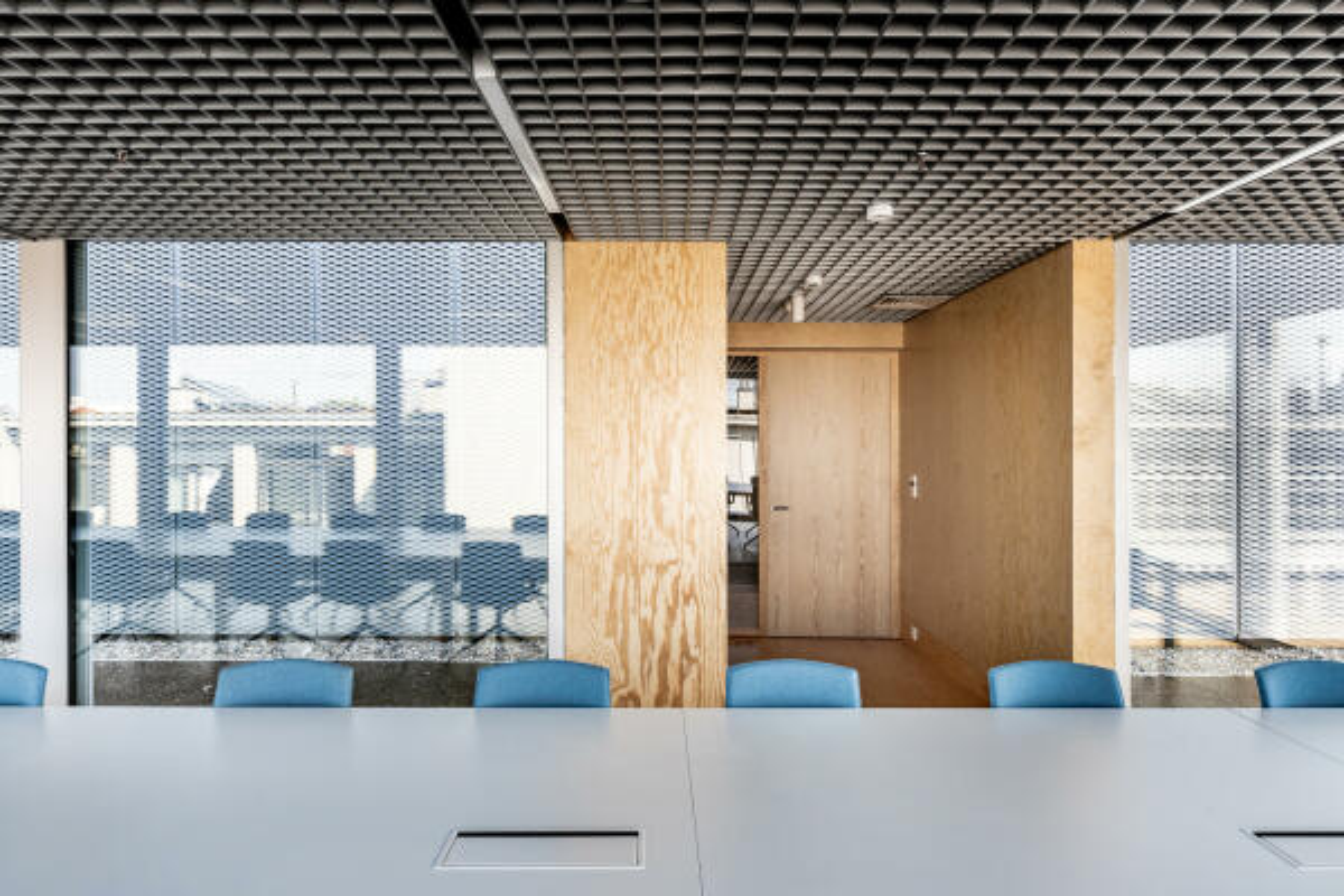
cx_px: 672
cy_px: 448
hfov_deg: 78.6
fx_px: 821
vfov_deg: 57.2
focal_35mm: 22
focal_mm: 22
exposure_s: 1/10
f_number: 13
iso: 100
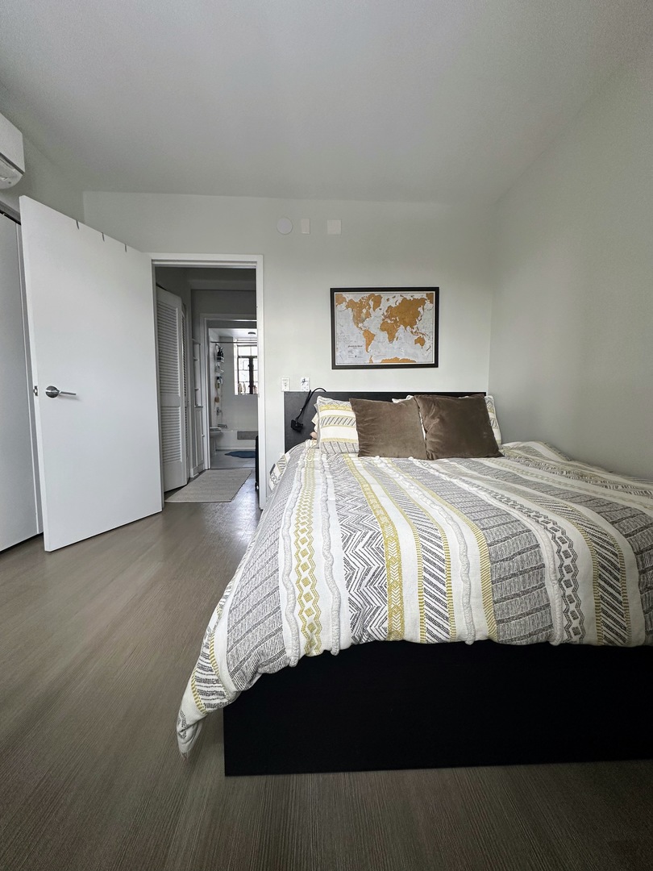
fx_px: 352
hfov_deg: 85.7
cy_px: 436
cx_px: 326
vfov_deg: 102.1
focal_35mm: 14
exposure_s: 1/99
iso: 160
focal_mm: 2.22
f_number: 2.2
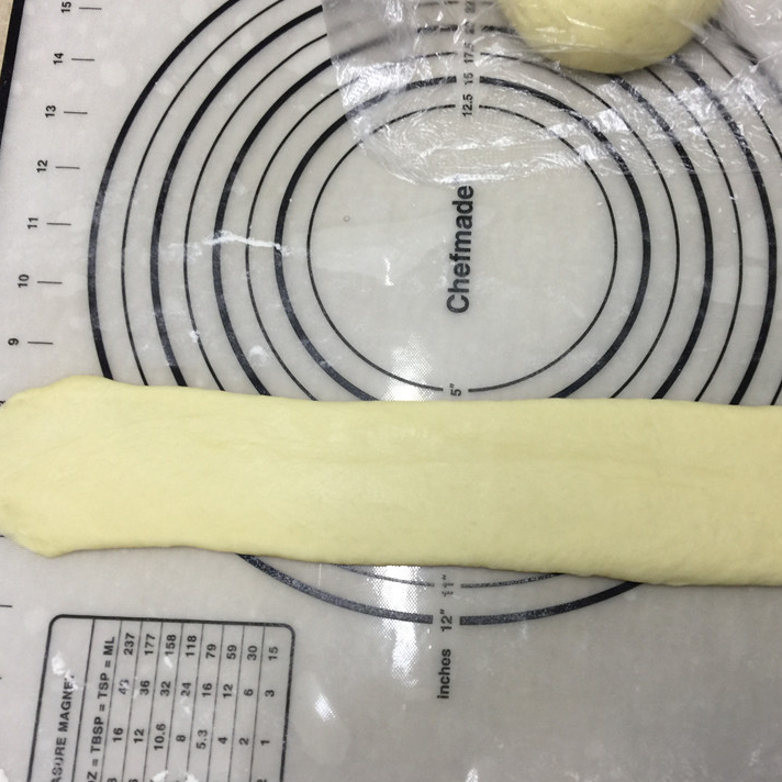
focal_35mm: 36
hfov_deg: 46.0
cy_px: 402
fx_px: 920
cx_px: 433
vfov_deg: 46.0
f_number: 2.2
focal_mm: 4.15
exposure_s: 1/17
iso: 50
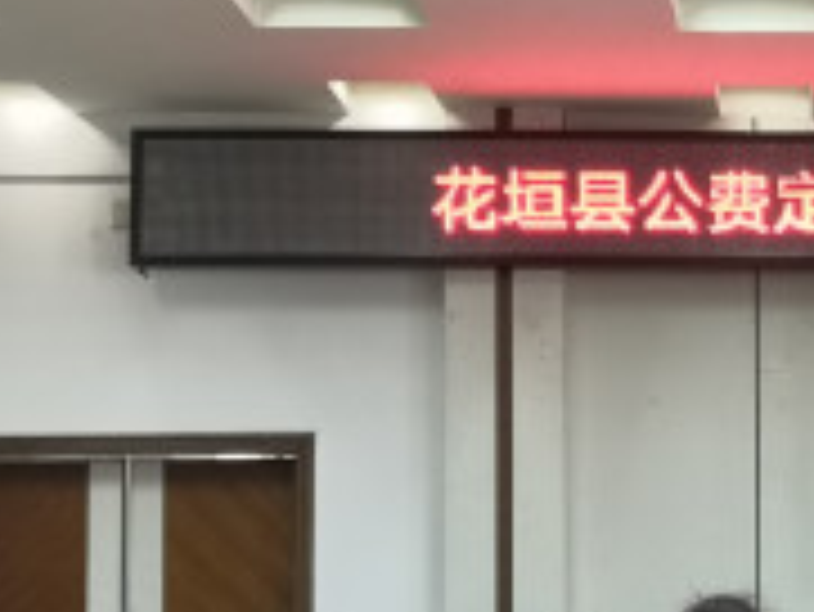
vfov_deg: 14.0
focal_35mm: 105
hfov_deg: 17.9
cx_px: 944
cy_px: 484
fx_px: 2471
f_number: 1.8
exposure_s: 1/33.3
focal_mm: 3.95
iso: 200
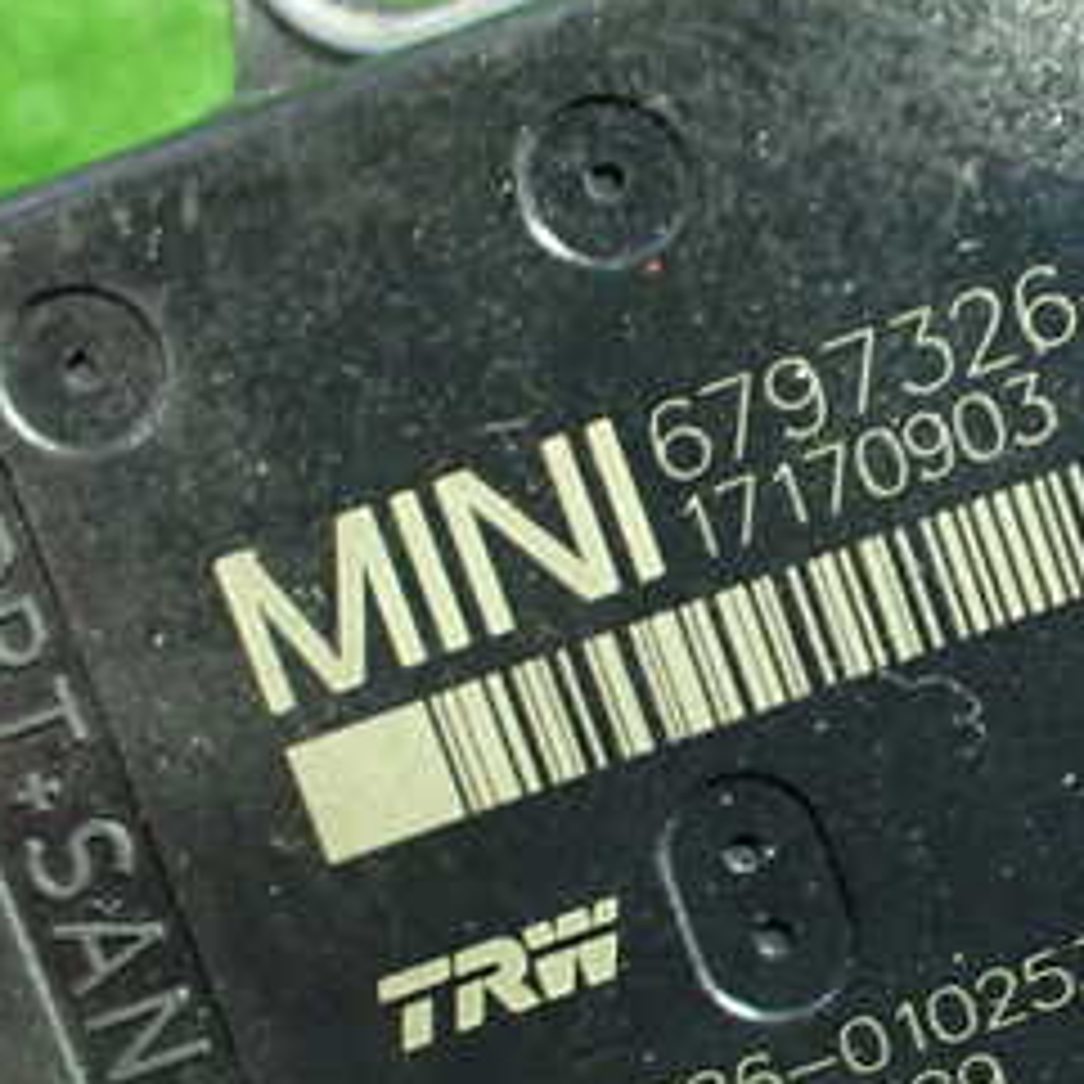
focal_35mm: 66
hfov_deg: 25.2
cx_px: 1008
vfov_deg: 26.0
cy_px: 706
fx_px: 2338
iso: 800
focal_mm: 5.4
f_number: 2.3
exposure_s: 1/30
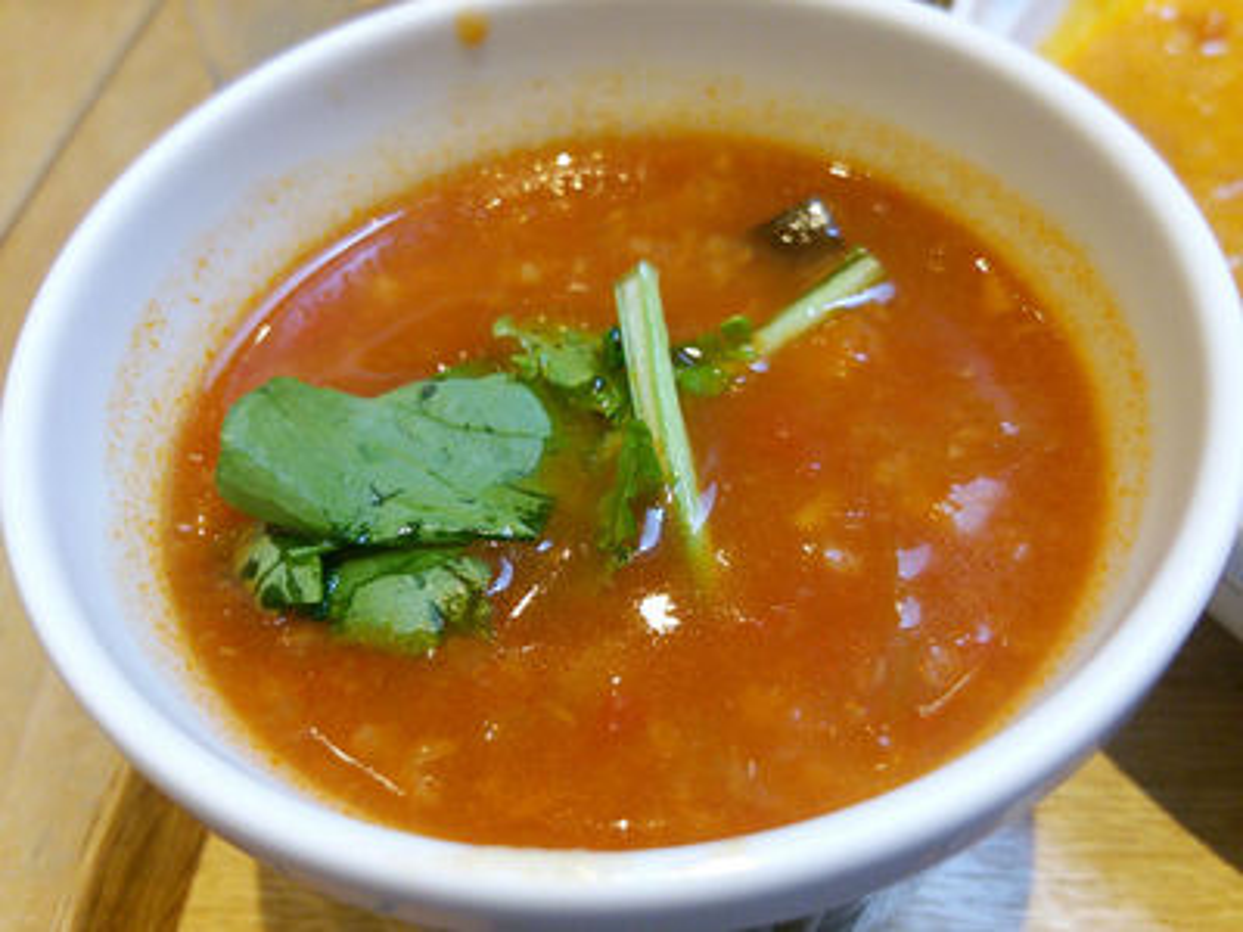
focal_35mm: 30
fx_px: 1077
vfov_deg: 46.8
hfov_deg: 60.0
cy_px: 466
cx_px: 622
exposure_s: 1/54
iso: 80
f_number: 1.94
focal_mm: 4.06
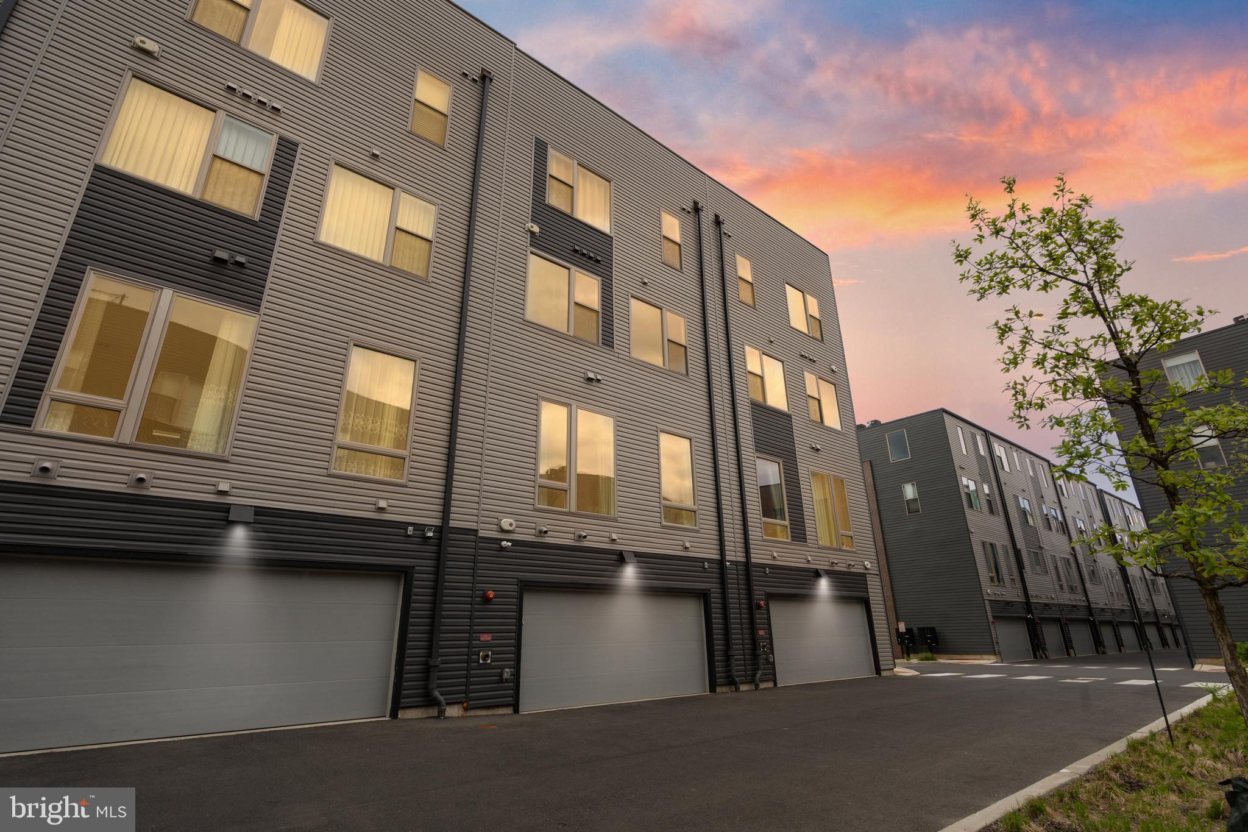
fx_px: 555
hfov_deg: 96.7
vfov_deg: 73.7
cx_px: 624
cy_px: 416
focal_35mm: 16
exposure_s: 1/200
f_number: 9
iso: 250
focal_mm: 16
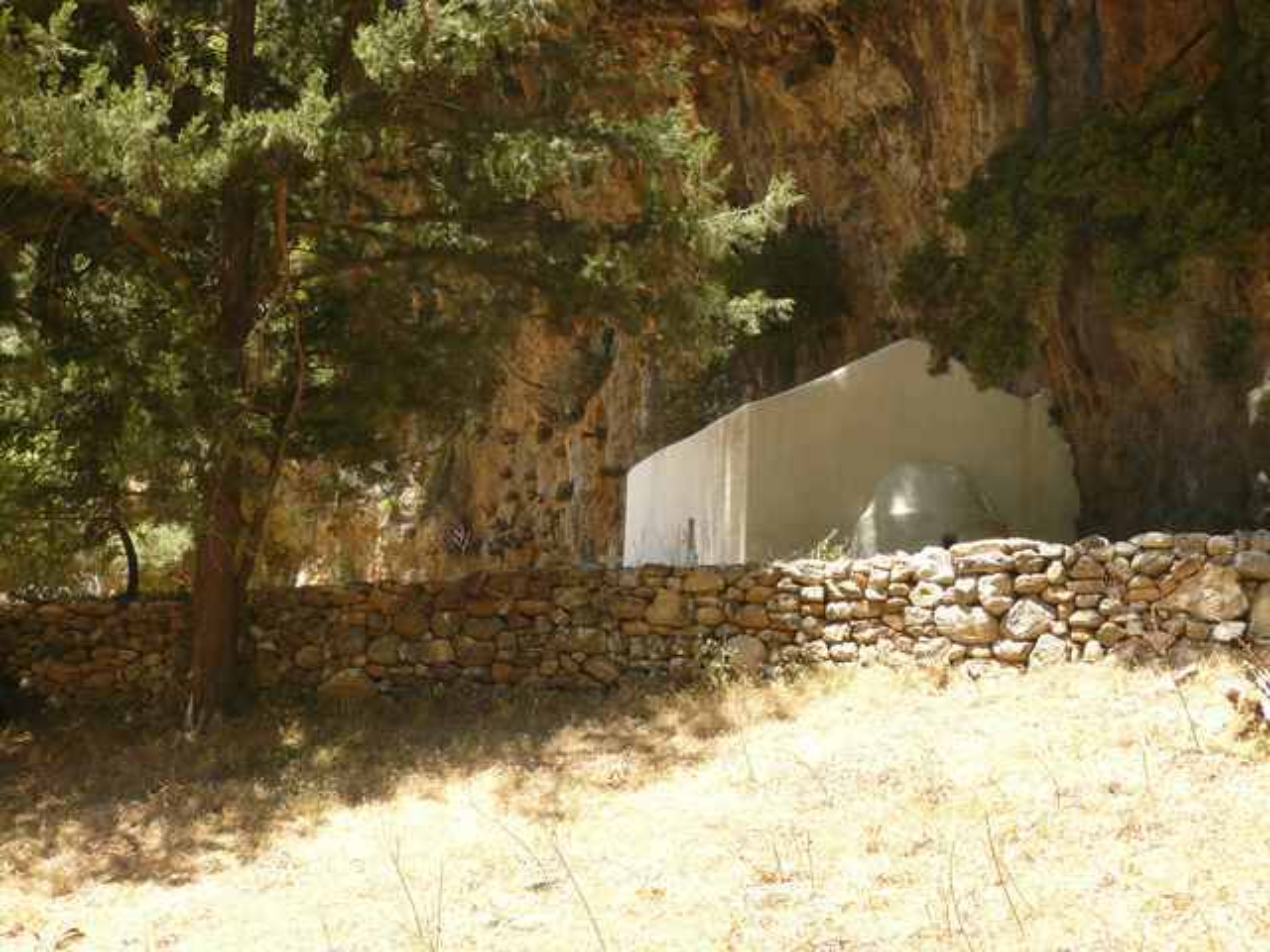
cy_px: 476
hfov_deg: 32.2
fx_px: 2201
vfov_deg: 24.4
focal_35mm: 60
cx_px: 635
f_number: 3.6
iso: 100
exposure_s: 1/160
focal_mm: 10.1
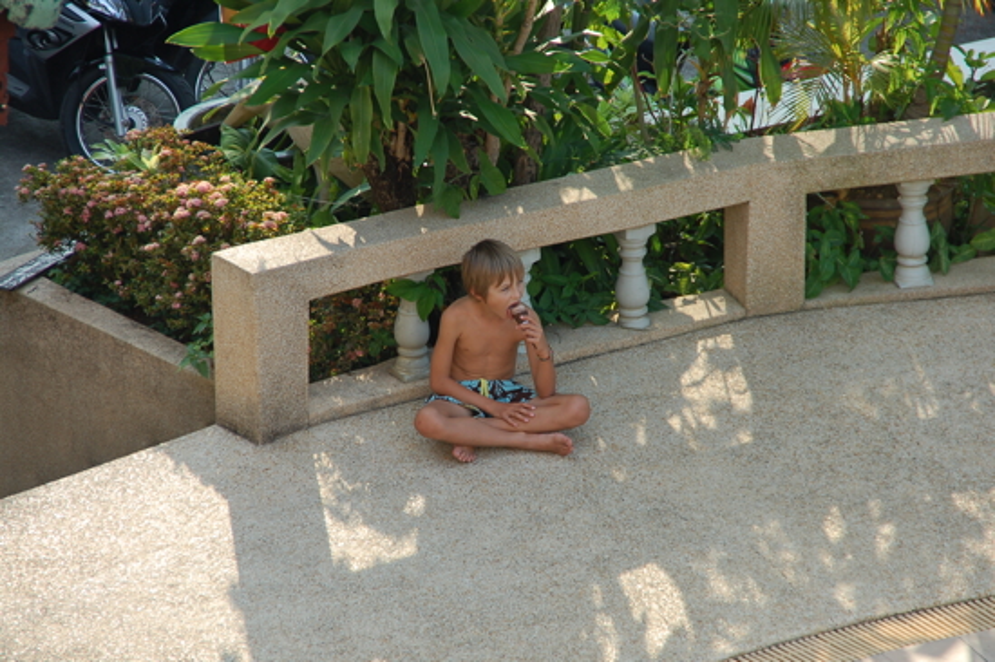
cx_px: 498
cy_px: 331
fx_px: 7251
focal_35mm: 262
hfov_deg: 7.9
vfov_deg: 5.2
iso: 200
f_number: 7.1
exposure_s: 1/125
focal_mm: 175
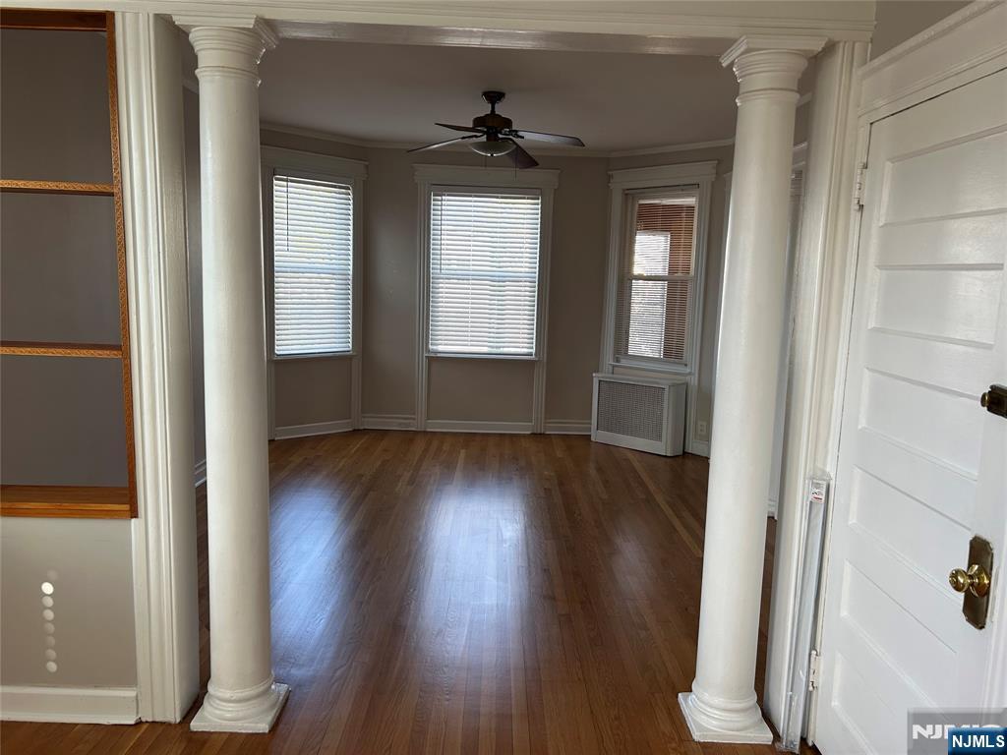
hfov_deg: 67.3
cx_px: 504
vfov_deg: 53.1
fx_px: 756
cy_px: 378
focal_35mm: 26
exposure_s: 1/155
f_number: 1.5
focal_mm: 5.7
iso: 64
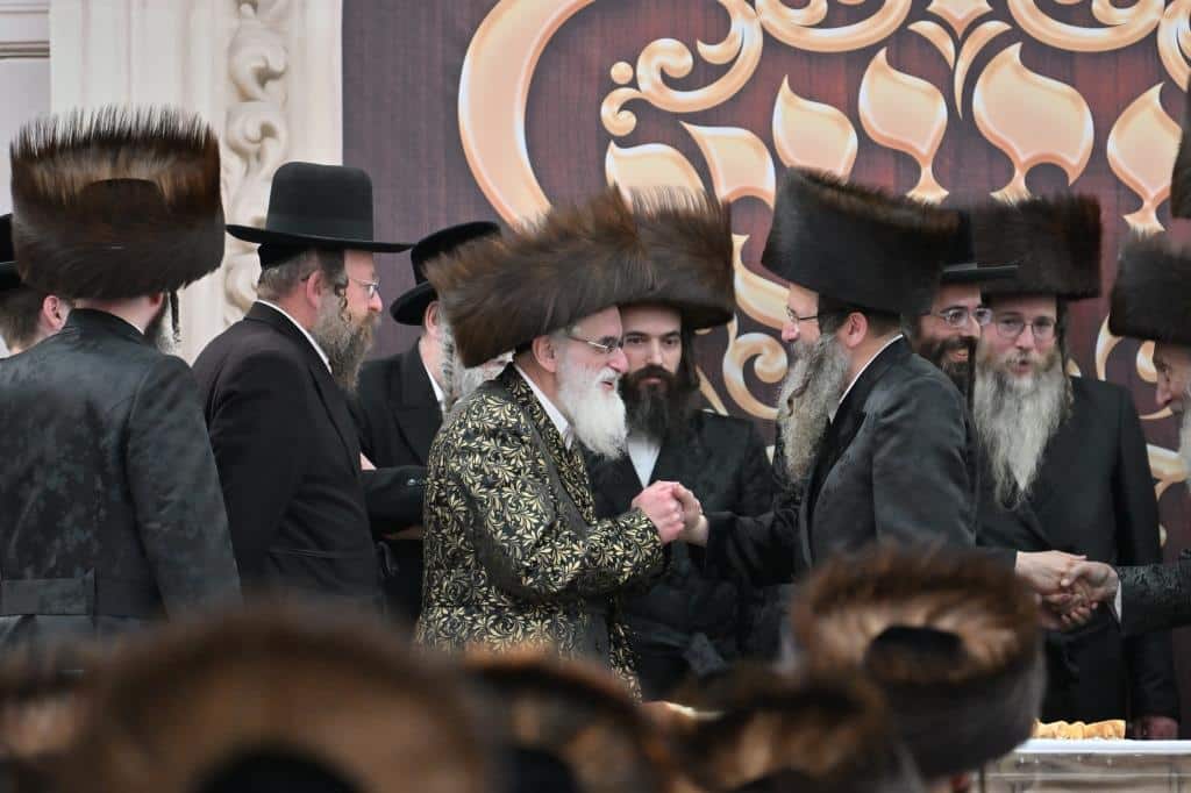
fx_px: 9921
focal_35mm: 300
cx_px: 596
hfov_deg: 6.9
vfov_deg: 4.6
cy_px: 396
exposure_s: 1/200
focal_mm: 200
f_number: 2.8
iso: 800
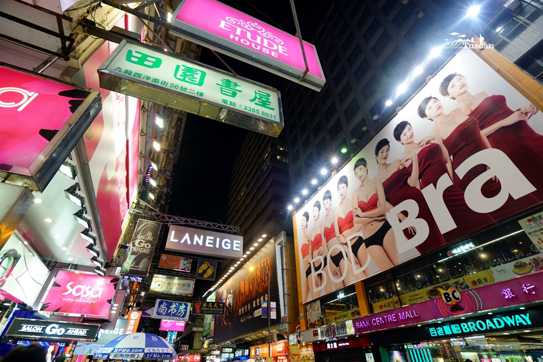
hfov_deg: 96.7
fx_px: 241
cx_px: 272
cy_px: 181
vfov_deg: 73.8
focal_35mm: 16
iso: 500
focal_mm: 16
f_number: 5.6
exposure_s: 1/20
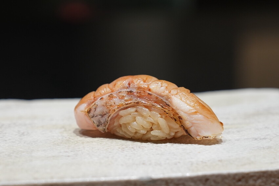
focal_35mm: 105
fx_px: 813
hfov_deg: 19.5
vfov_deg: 13.0
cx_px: 140
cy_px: 93
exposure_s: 1/100
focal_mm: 70
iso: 800
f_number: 4.5
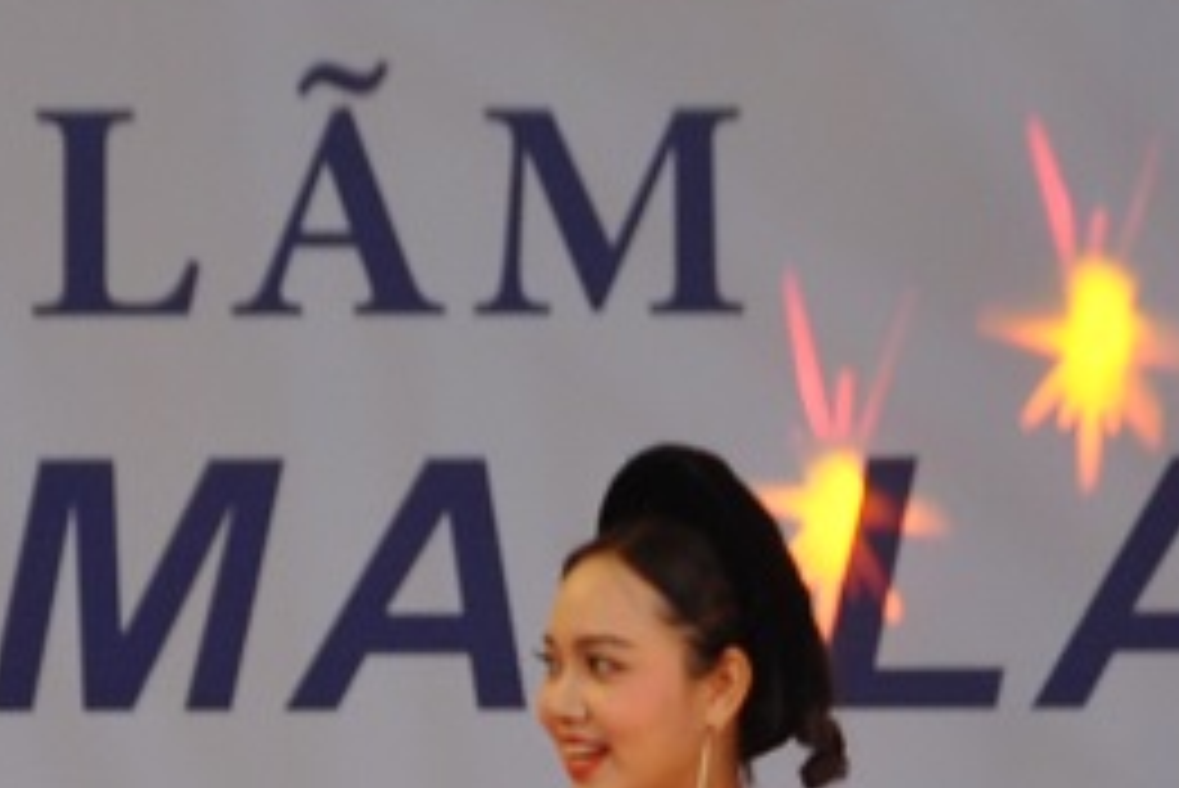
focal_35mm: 551
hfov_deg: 3.7
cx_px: 632
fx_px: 18069
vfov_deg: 2.5
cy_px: 1209
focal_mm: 75
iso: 400
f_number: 5.3
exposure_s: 1/60
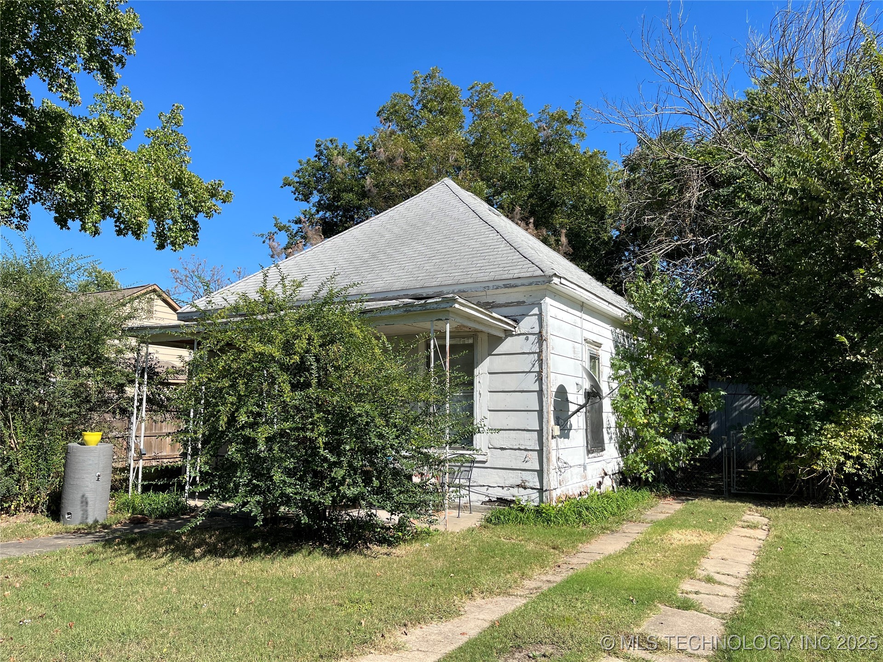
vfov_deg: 53.1
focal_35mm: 26
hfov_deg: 67.3
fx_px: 663
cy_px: 331
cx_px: 442
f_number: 1.6
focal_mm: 5.1
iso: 50
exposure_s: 1/2513
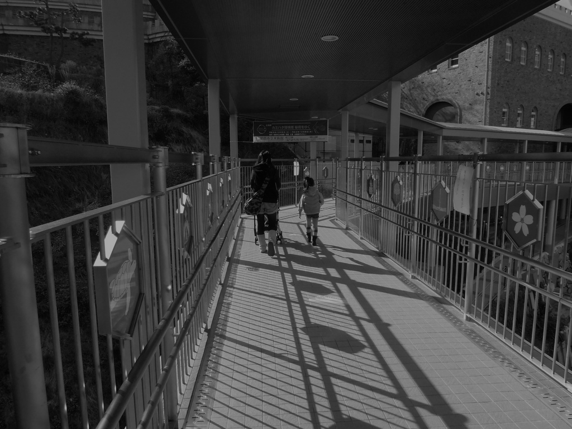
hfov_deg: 71.6
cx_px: 286
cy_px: 214
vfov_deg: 56.8
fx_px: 397
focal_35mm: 24
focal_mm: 4.3
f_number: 4.5
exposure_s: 1/800
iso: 160
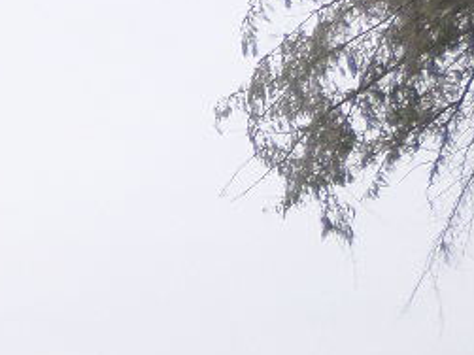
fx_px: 1396
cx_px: -449
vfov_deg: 12.8
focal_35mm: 102
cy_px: 699
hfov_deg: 15.6
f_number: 2.5
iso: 80
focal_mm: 4.5
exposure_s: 1/250
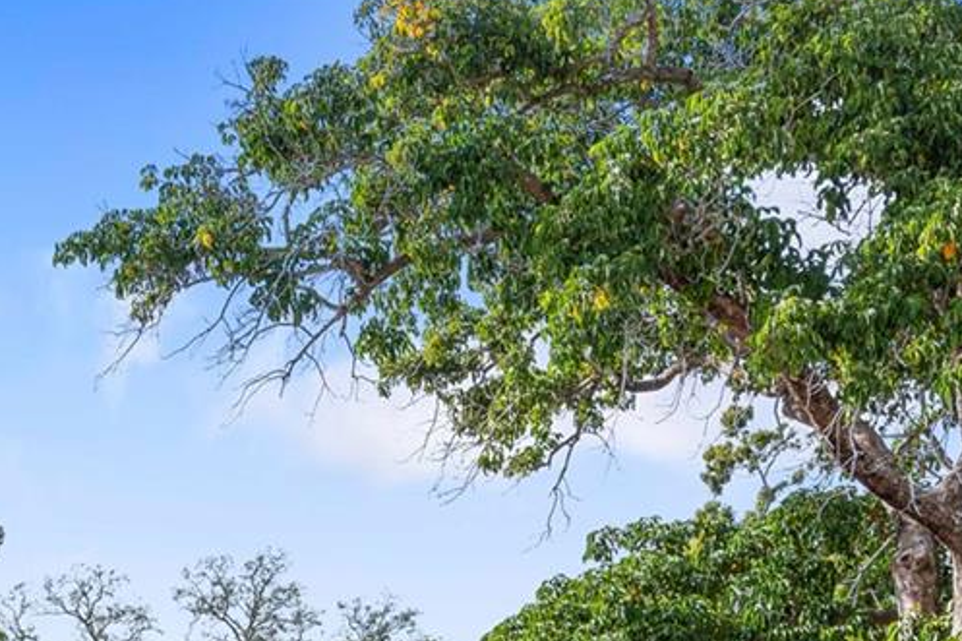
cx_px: -10
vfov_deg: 20.0
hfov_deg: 31.7
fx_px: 1549
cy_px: 976
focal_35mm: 58
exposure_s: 1/320
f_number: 8
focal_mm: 18
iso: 250
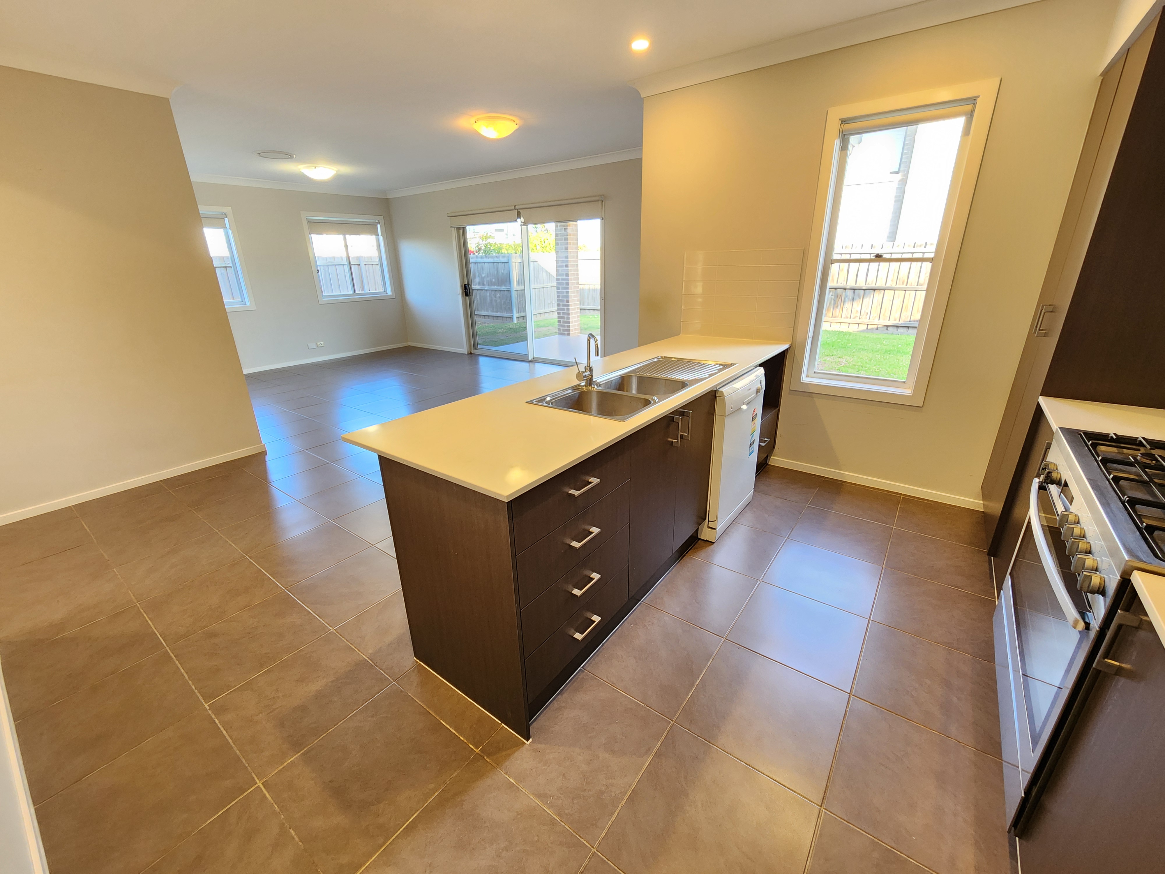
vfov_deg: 89.9
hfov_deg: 106.2
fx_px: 438
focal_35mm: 13
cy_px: 437
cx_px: 582
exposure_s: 1/50
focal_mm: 2.2
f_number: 2.2
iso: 250
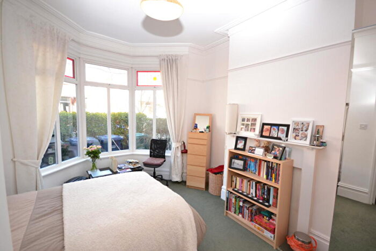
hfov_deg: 100.4
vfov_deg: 77.4
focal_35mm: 15
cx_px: 188
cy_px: 126
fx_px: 157
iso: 400
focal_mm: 10
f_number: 5
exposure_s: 1/100
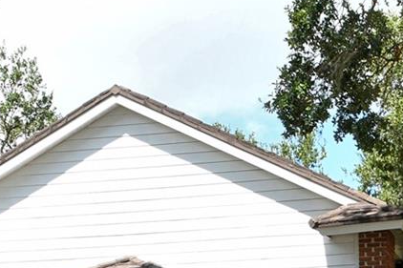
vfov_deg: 10.3
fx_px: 1399
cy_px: 479
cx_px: 368
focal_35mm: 125
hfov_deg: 16.2
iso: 640
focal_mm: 22
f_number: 13
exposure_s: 1/250
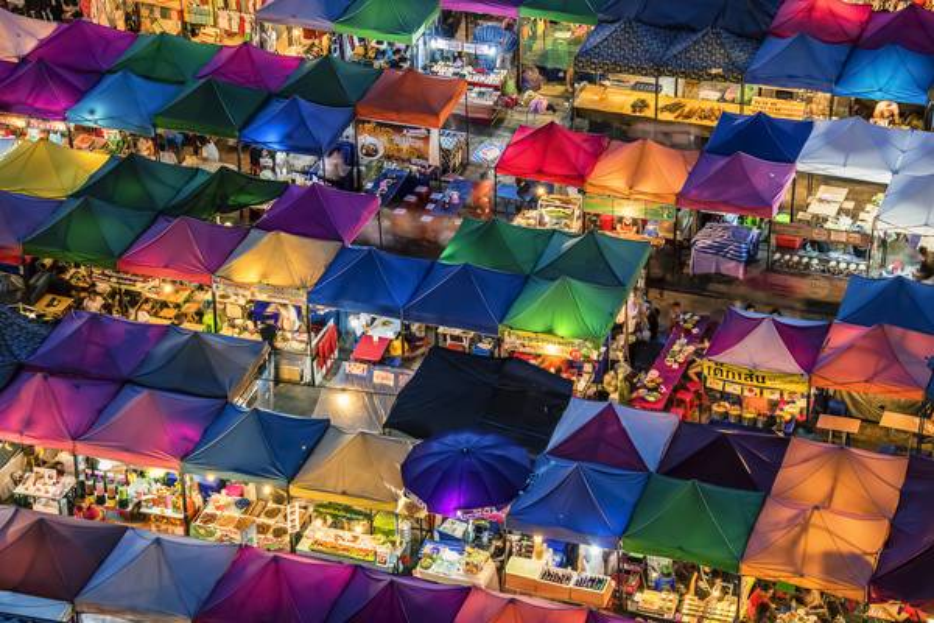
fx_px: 2387
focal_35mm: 92
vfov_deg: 14.9
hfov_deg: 22.1
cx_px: 467
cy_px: 312
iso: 64
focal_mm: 92
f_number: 8
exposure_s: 1.6
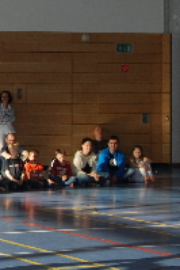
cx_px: -208
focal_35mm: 157
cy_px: 123
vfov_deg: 13.1
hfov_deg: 8.2
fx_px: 1175
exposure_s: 1/200
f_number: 8
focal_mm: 26
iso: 200
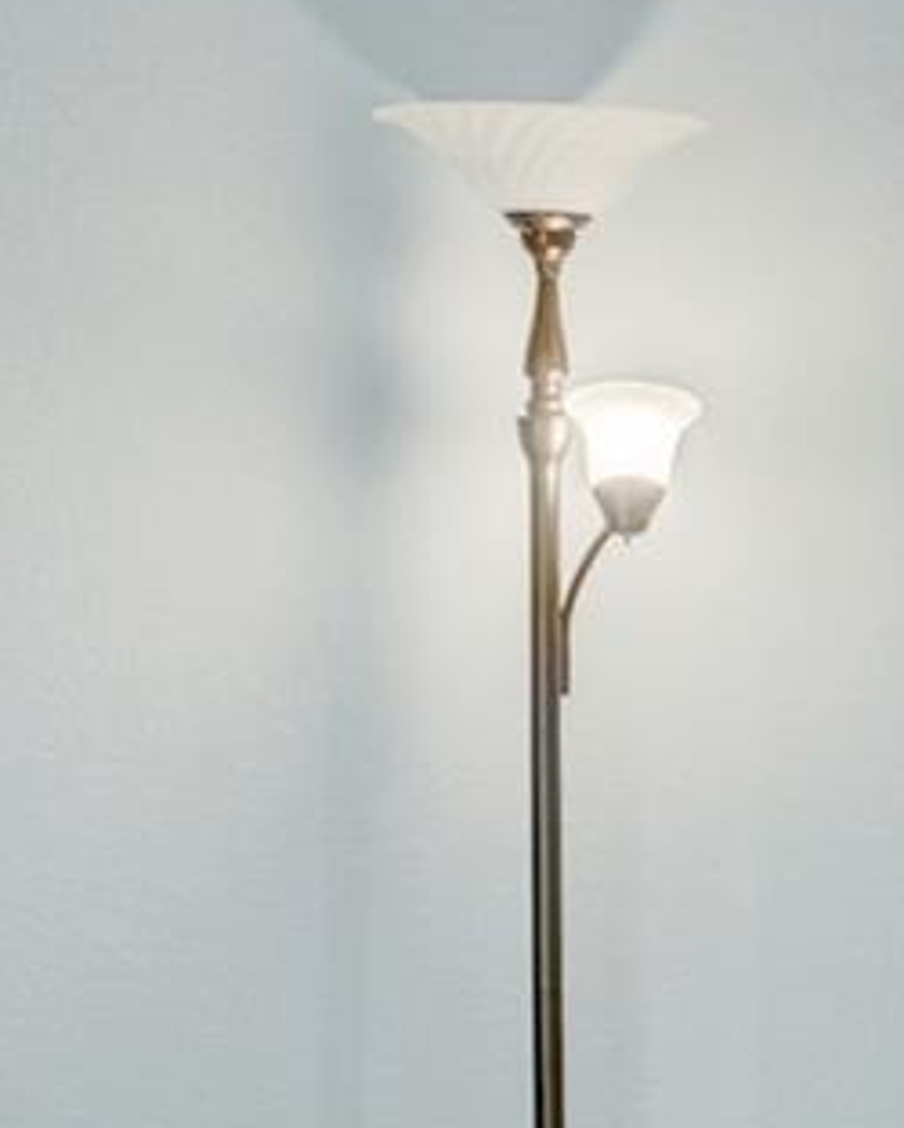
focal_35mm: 77
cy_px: 437
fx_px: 2573
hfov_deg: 12.4
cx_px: 2484
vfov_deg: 24.7
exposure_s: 1/8
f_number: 8
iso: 400
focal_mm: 16
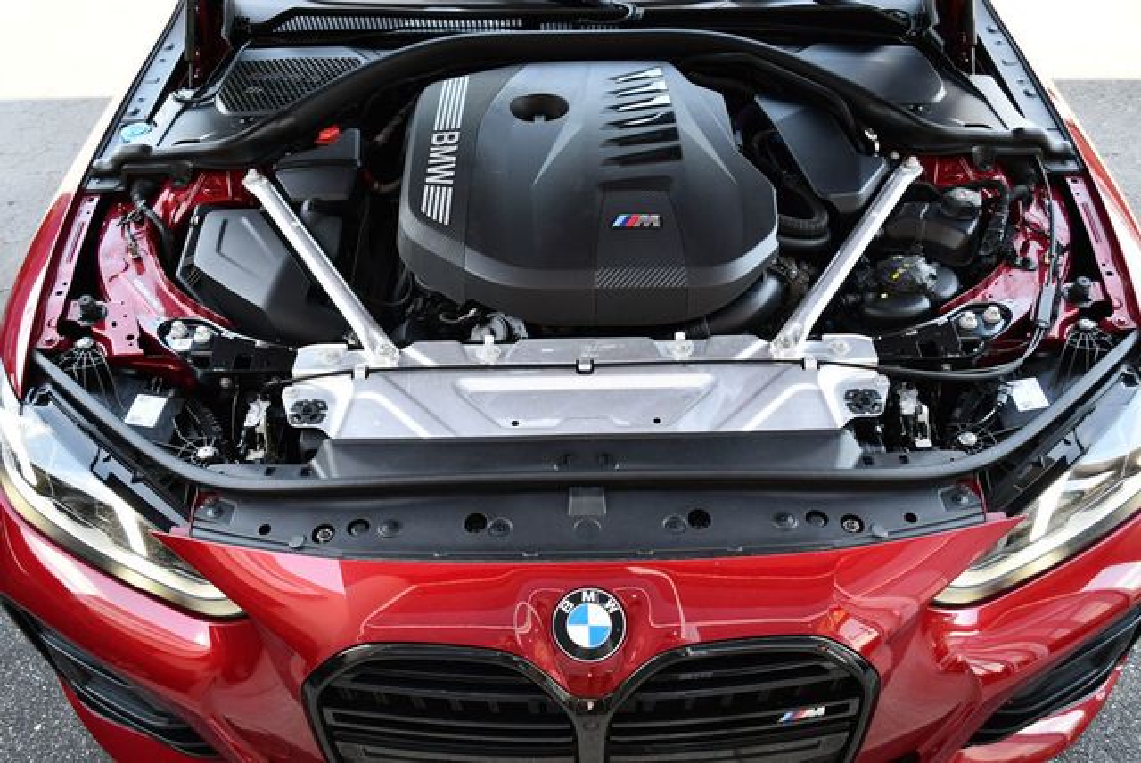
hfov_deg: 53.1
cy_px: 382
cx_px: 570
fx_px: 1142
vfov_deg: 36.9
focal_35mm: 36
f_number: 3.5
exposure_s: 1/250
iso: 400
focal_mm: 18
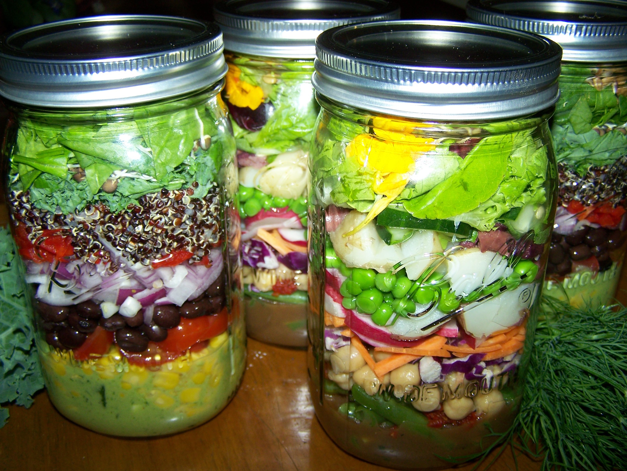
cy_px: 236
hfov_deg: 48.9
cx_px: 314
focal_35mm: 38
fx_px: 689
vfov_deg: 37.8
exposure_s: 1/60
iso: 80
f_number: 2.8
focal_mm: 6.3
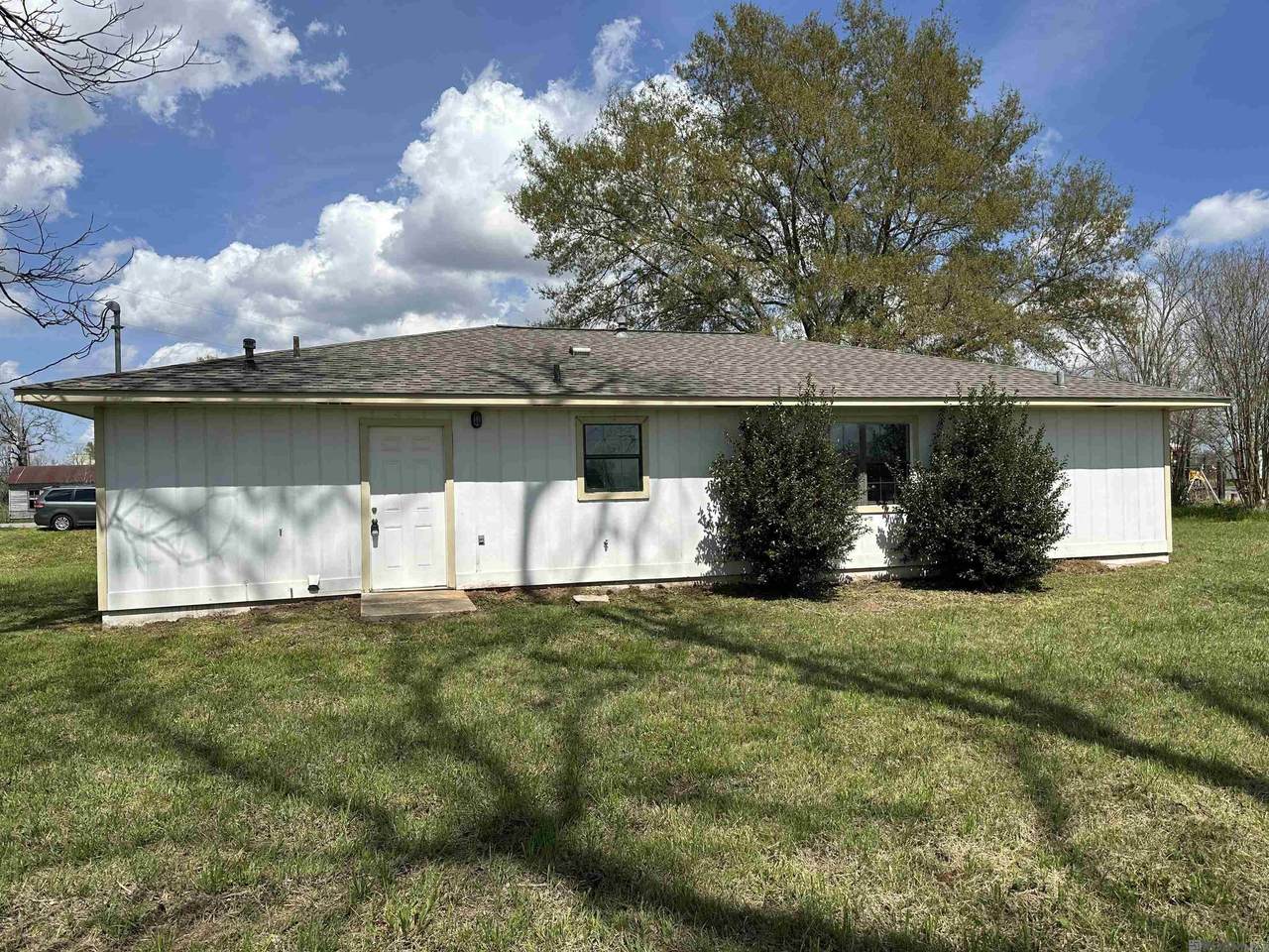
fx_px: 880
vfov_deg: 56.8
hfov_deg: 71.6
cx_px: 634
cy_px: 476
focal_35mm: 24
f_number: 1.78
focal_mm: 6.86
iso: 80
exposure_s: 1/6623
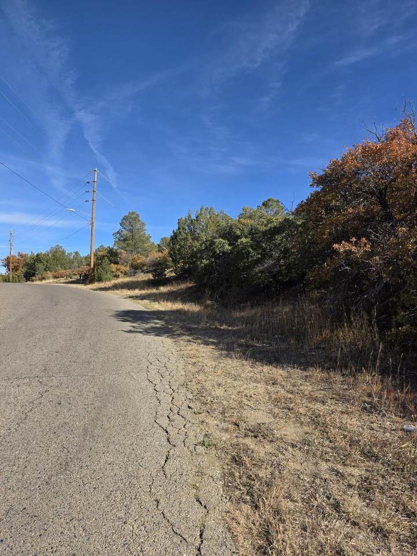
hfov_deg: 58.9
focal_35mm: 23
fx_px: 369
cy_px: 278
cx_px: 208
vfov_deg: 73.9
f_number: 1.7
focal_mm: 6.3
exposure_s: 1/5017
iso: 80
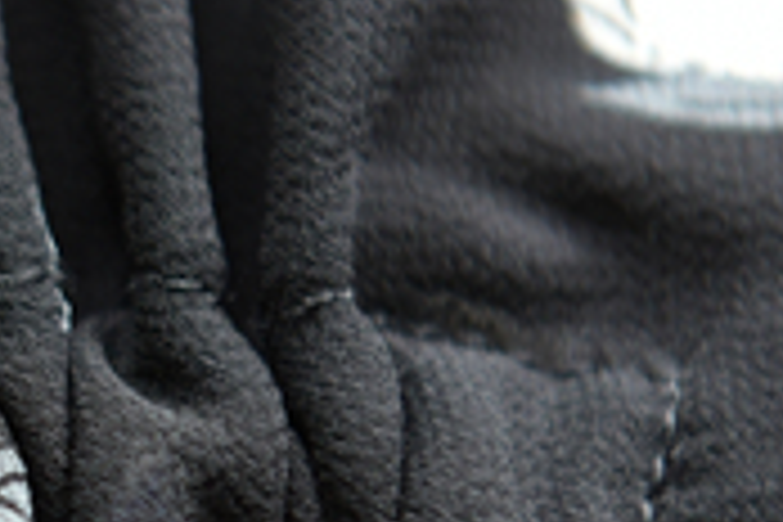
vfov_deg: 4.8
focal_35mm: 284
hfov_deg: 7.1
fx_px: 6177
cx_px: -410
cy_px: 436
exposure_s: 1/80
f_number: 4
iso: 500
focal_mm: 66
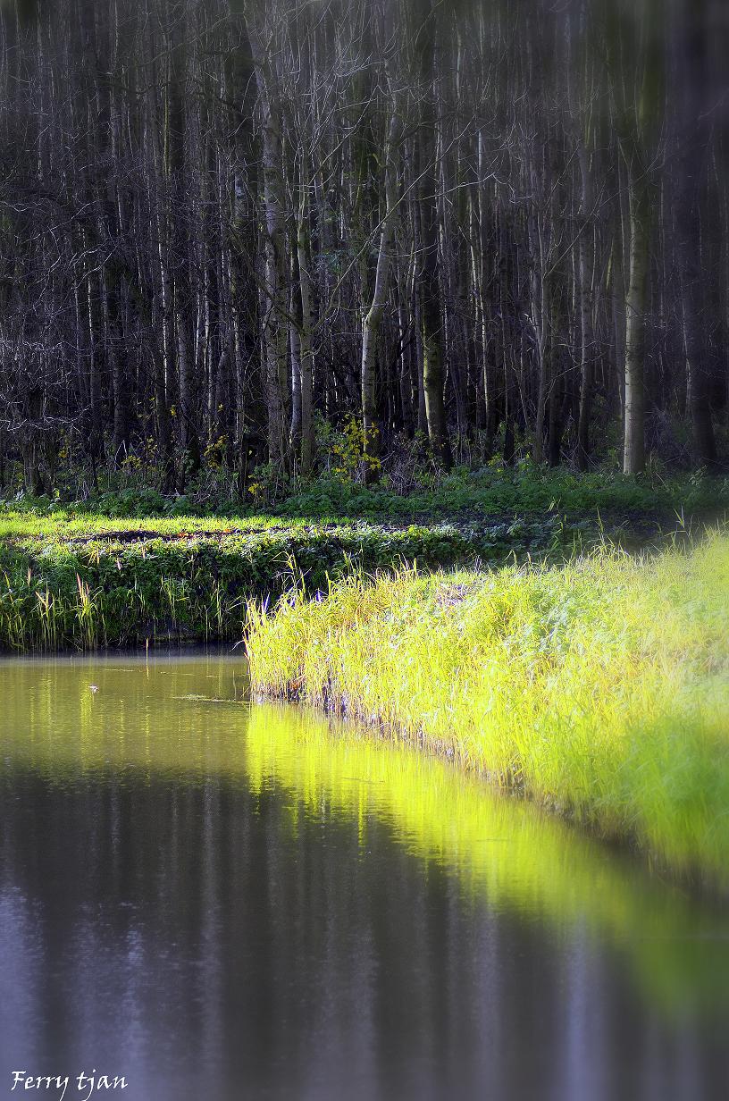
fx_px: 4210
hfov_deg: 9.9
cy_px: 550
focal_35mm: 138
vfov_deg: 14.9
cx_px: 364
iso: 500
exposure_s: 1/1000
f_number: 4.5
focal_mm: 92
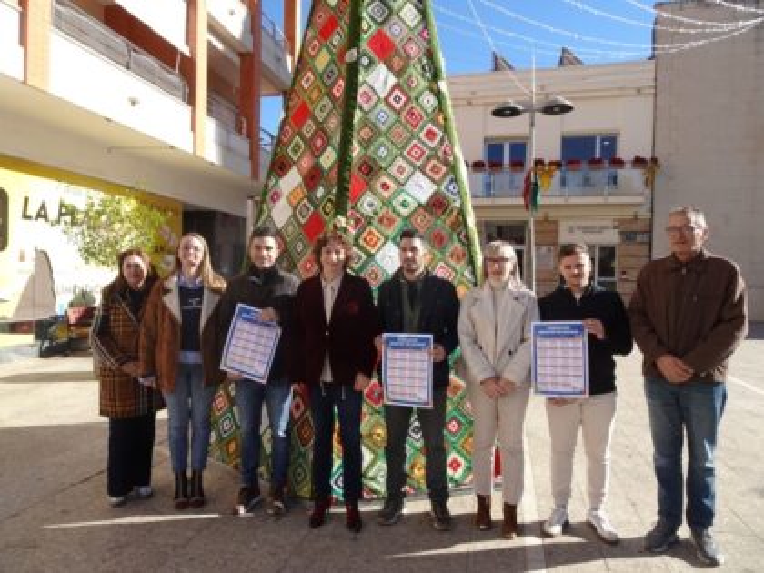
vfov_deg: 56.8
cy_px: 286
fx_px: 530
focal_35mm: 24
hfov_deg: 71.6
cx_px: 382
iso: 80
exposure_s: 1/400
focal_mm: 4.25
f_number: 3.5
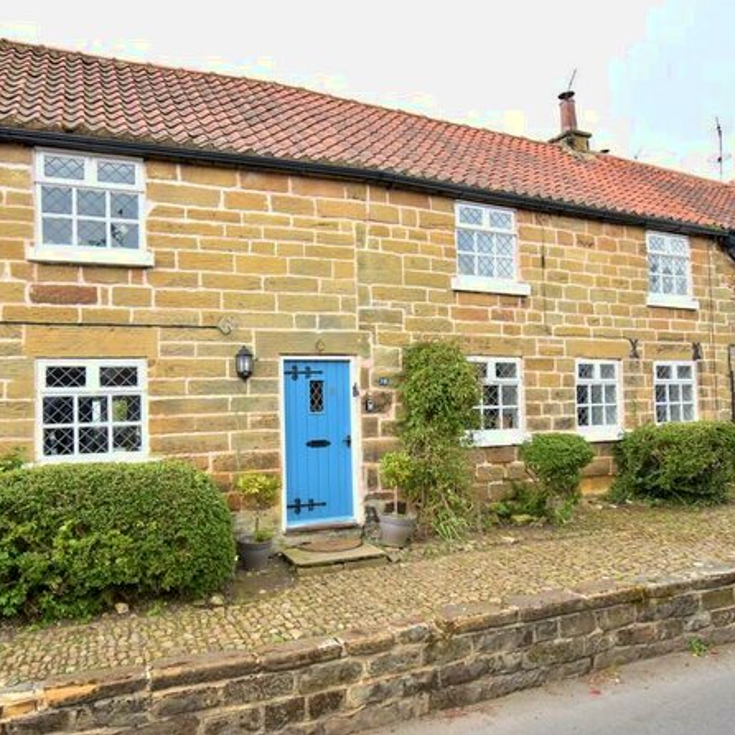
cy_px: 357
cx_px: 270
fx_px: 577
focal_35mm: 24
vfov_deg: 65.0
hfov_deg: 64.0
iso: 100
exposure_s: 1/80
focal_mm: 12
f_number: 5
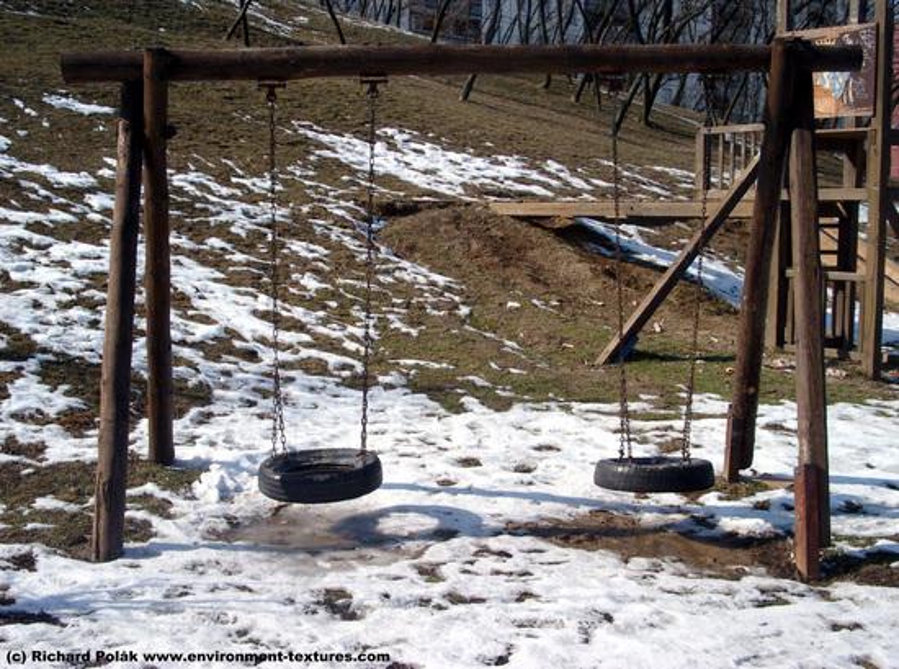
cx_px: 450
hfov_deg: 38.3
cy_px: 334
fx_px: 1295
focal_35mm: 50
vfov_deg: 29.0
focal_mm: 10.2
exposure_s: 1/800
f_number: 5.8
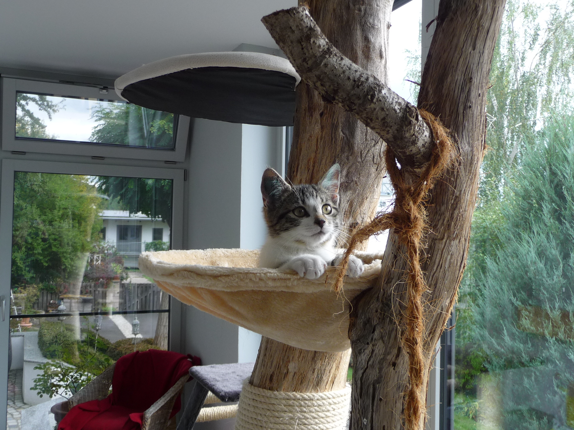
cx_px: 287
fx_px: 580
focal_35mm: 35
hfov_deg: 52.6
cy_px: 215
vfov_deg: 40.7
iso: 100
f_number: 3.3
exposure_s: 1/60
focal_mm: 4.7
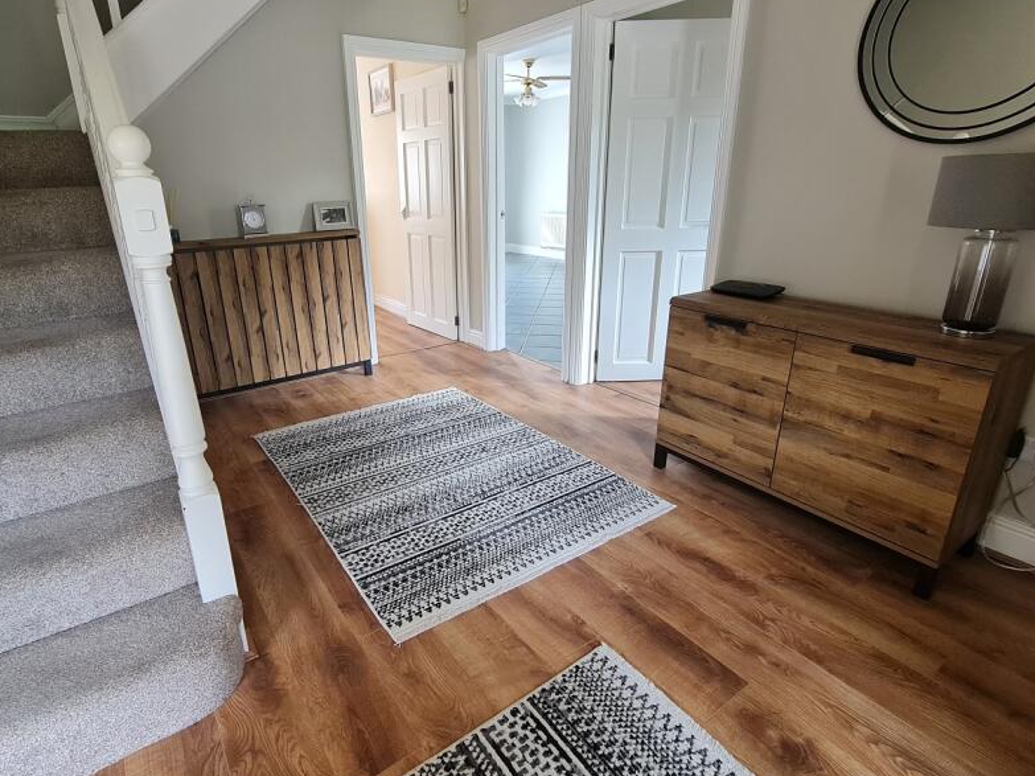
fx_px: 508
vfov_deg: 74.7
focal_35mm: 17
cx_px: 467
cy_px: 369
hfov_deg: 90.8
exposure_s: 1/33
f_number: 2.2
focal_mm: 2.2
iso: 320
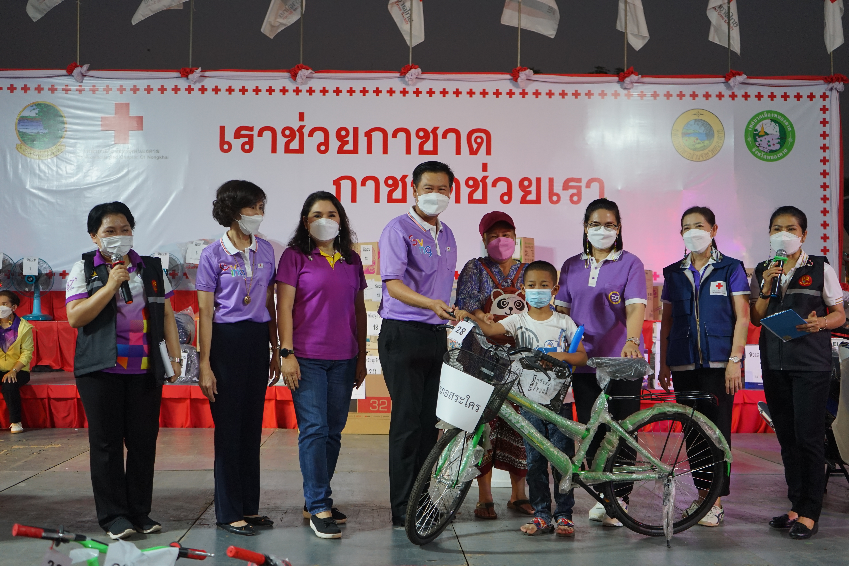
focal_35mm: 40
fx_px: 943
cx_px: 424
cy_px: 283
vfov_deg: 33.4
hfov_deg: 48.5
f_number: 4
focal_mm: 40
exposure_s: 1/160
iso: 1000
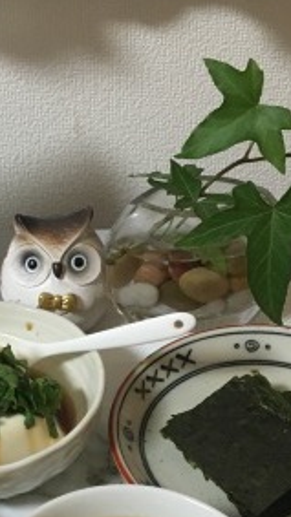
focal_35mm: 67
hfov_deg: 17.6
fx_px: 920
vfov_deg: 31.2
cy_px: 338
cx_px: 16
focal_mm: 4.15
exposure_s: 1/30
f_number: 2.2
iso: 200
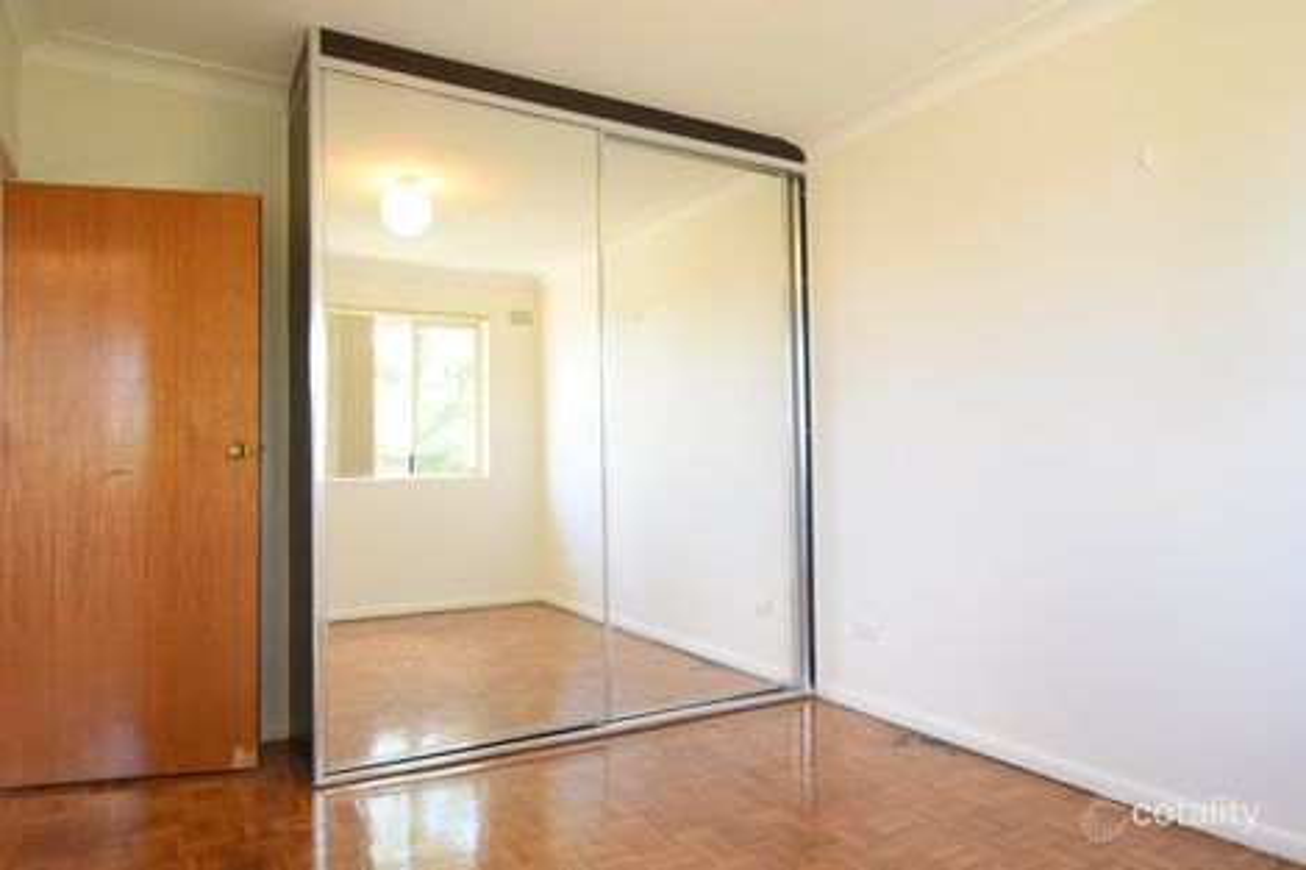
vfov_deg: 53.1
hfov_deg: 73.8
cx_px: 653
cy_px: 435
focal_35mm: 24
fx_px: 870
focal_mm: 16
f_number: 4
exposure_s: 1/60
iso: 720
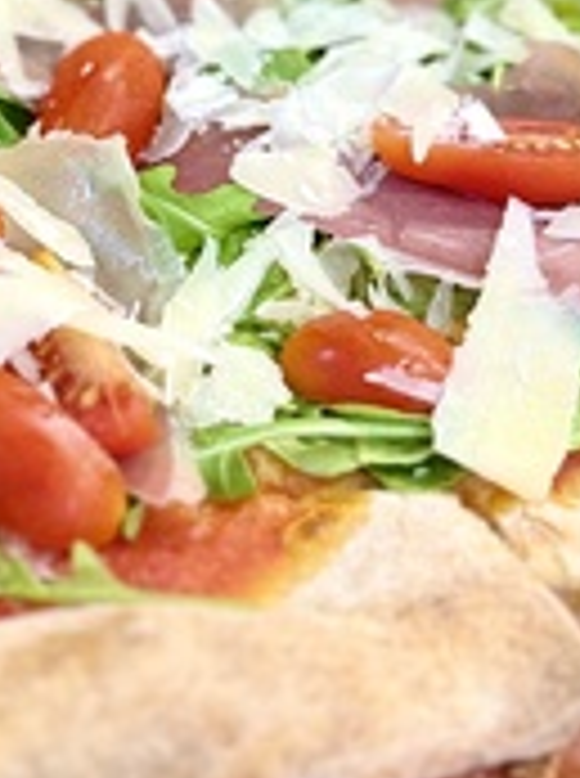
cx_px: 94
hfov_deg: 16.4
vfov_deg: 21.2
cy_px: -13
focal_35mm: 89
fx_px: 1996
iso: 200
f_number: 1.78
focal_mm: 6.76
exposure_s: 1/50
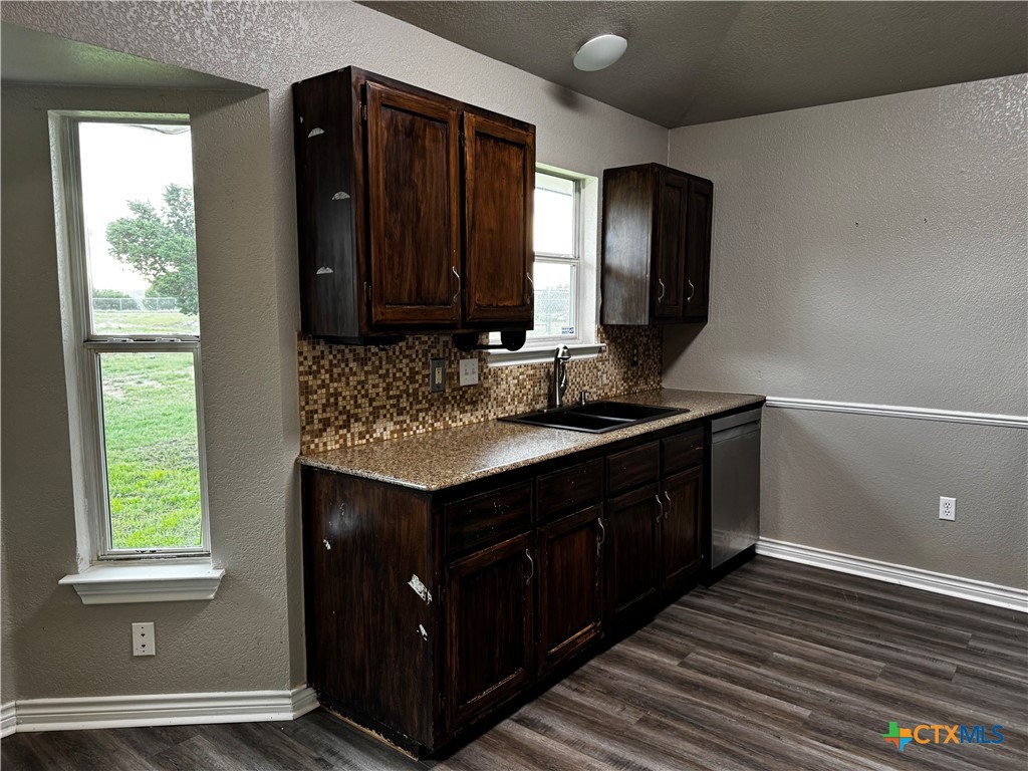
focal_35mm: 24
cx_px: 514
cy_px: 386
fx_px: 713
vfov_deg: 56.8
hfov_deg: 71.6
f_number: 1.78
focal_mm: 6.76
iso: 250
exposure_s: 1/60
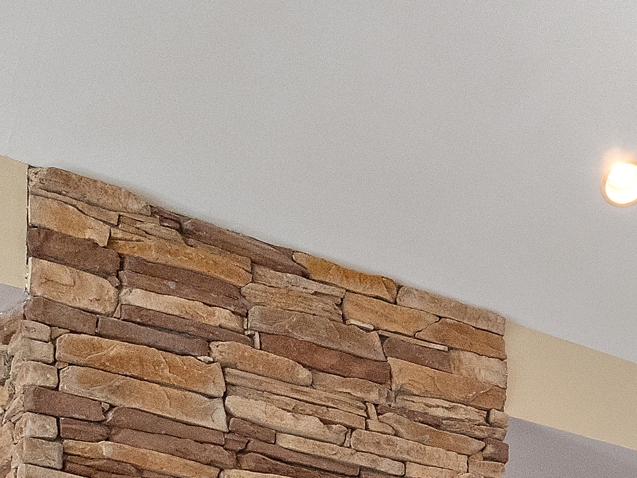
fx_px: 1123
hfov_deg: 26.6
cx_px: 838
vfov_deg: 19.6
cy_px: 790
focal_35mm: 61
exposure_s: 1/50
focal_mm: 8
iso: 800
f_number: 5.6
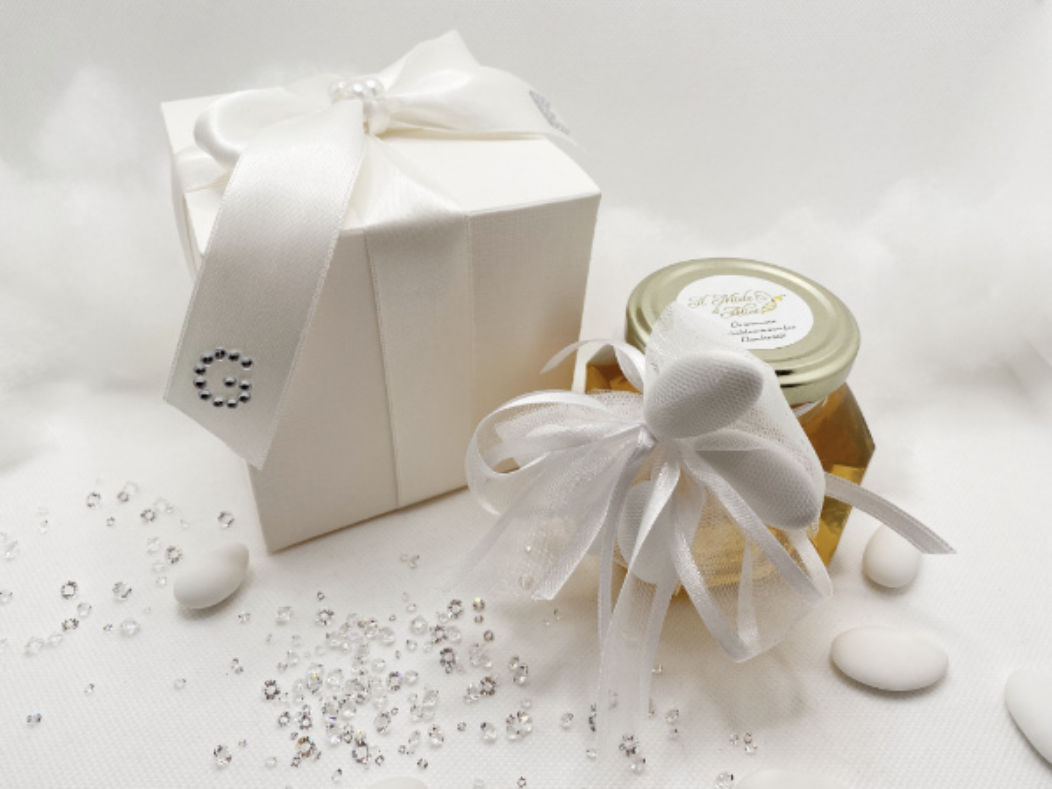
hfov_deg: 67.3
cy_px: 394
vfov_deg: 53.1
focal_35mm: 26
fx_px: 790
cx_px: 526
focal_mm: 4.2
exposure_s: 1/400
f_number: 1.8
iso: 32
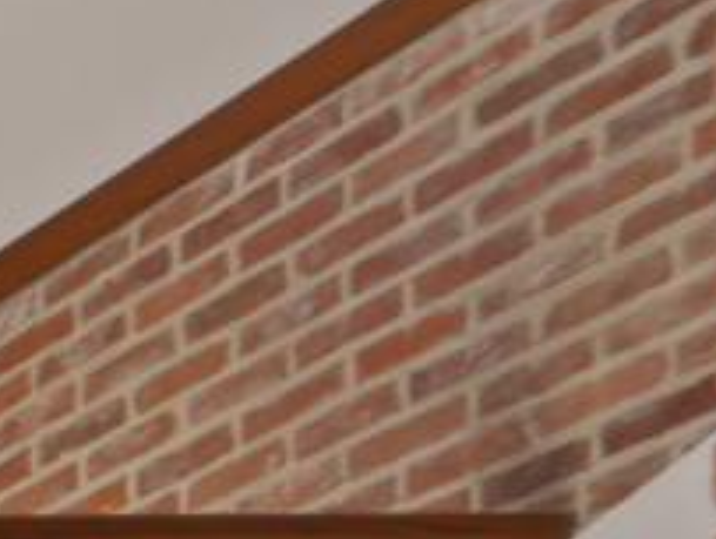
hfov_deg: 7.6
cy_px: 1698
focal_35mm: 136
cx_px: -2328
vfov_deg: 8.7
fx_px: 2818
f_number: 11
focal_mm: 16
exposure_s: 1/5
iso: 250
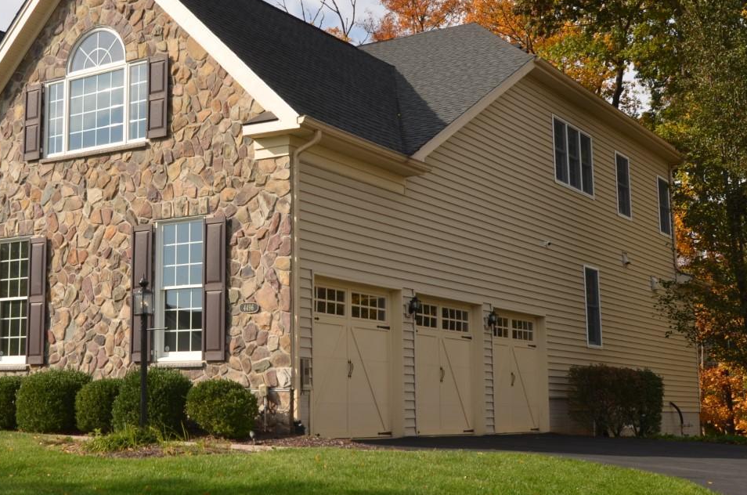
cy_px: 235
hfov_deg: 36.1
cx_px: 176
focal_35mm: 54
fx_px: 1115
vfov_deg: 25.0
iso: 100
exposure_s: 1/250
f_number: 8
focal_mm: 21
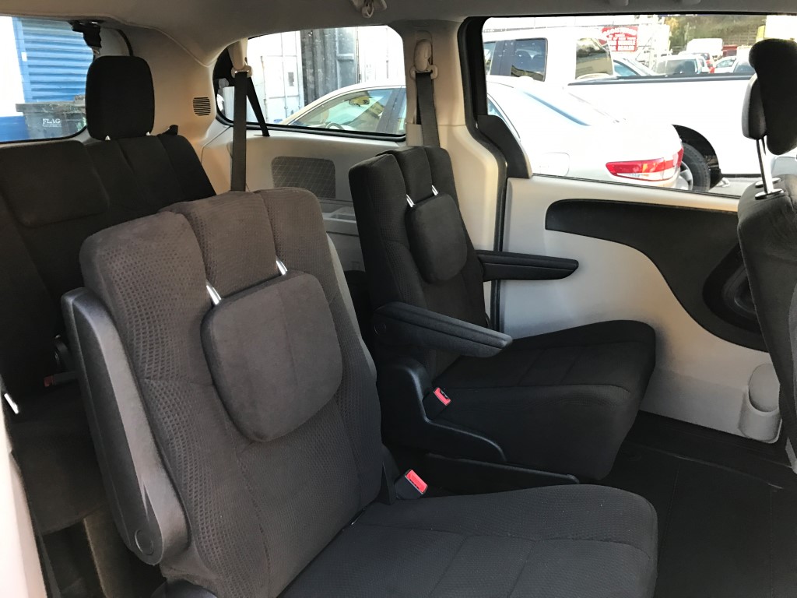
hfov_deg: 63.4
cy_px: 299
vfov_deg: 49.7
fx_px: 645
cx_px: 398
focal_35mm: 28
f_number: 1.8
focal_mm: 3.99
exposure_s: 1/15
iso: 40
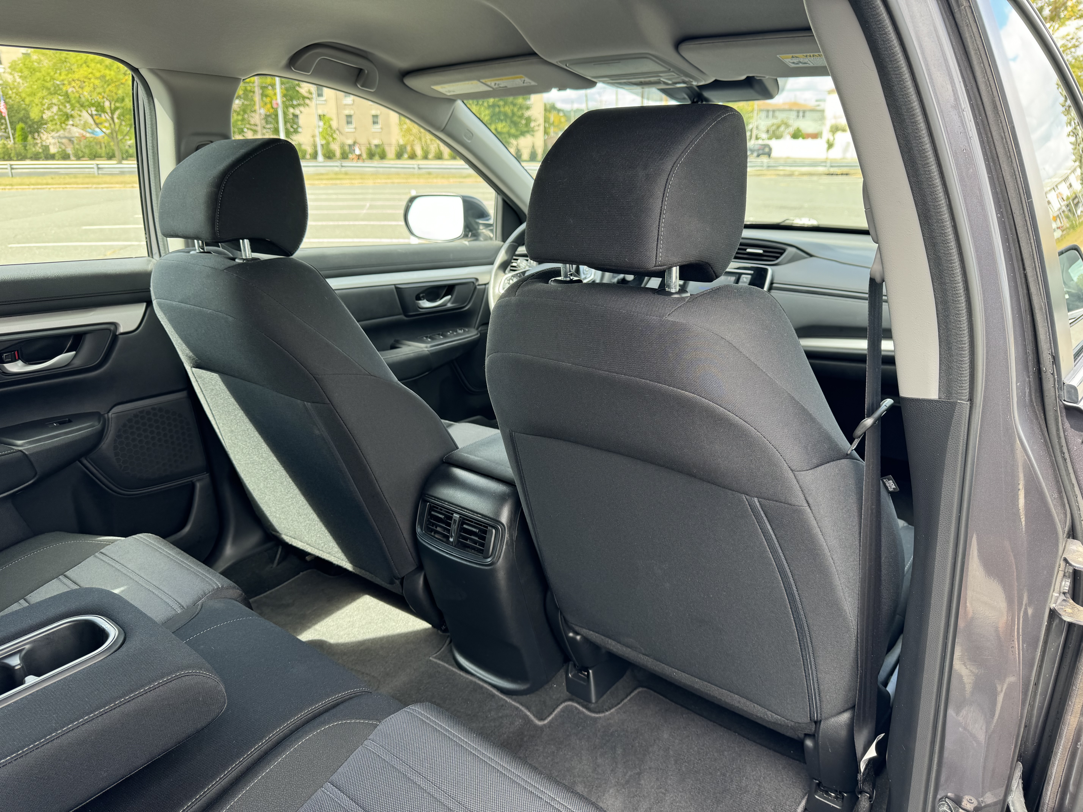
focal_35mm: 24
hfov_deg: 71.6
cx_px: 542
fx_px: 751
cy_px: 406
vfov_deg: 56.8
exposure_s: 1/131
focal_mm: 6.76
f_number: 1.78
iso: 50
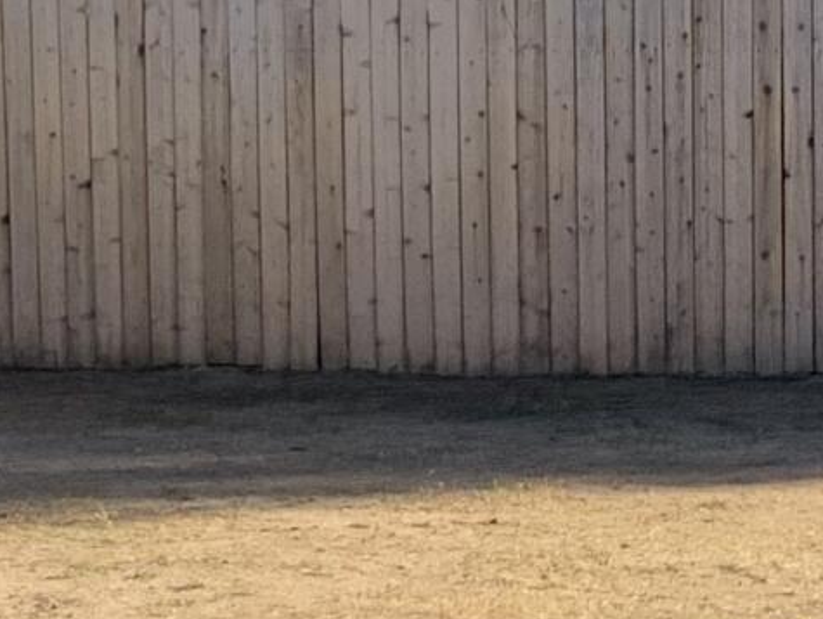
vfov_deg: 8.1
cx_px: 956
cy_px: 532
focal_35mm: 183
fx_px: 4354
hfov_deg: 10.6
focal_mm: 3
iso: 16
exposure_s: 1/962
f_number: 1.8
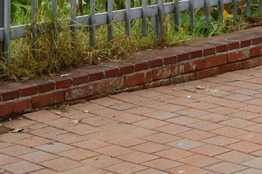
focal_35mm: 128
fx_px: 931
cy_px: -179
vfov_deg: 9.9
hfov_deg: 14.1
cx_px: 485
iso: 200
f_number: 9
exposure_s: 1/160
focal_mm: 31
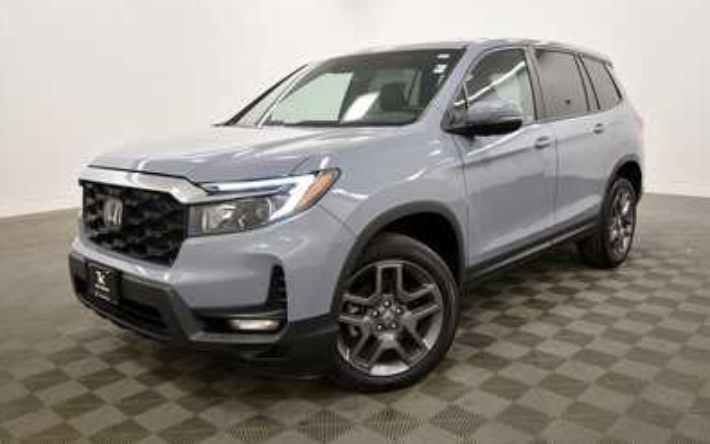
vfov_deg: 40.6
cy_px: 206
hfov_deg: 61.2
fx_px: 600
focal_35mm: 31
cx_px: 354
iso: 1000
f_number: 5.6
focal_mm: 20
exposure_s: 1/125
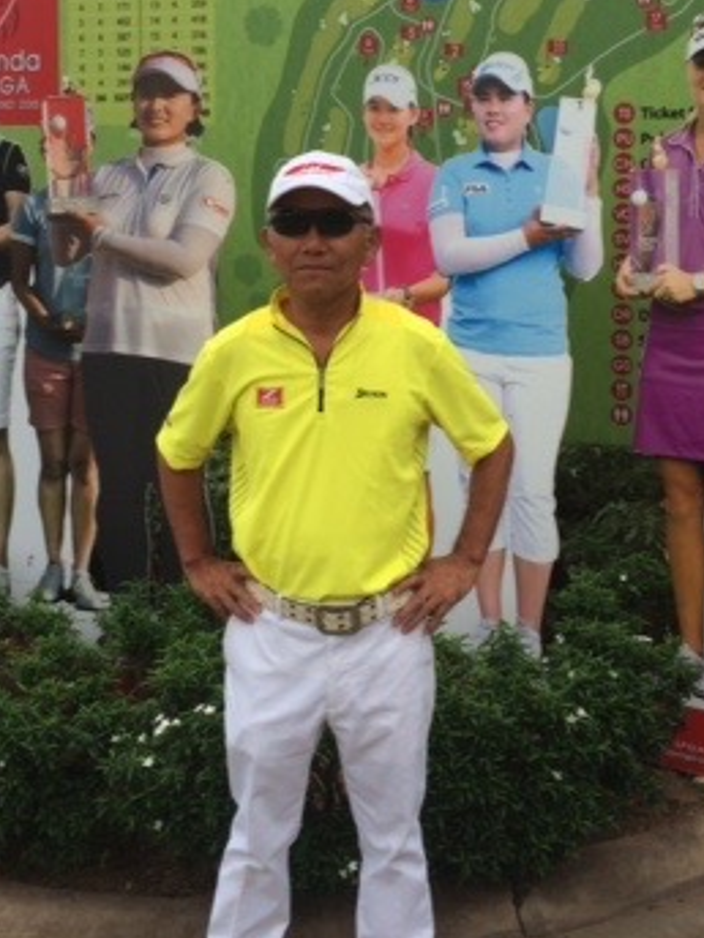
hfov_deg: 27.0
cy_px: 240
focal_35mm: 54
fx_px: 1464
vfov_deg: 34.8
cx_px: 347
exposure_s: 1/1642
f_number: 2.2
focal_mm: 4.15
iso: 32
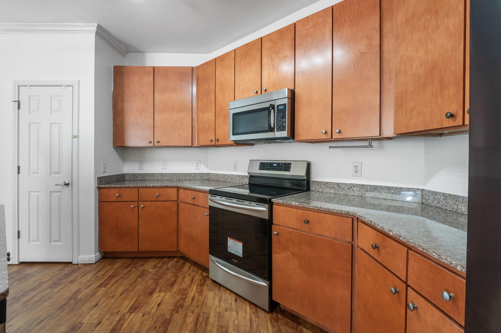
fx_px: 222
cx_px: 250
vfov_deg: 73.7
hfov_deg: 96.8
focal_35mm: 16
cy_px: 166
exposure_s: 1/1.25
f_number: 13
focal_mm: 16
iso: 500
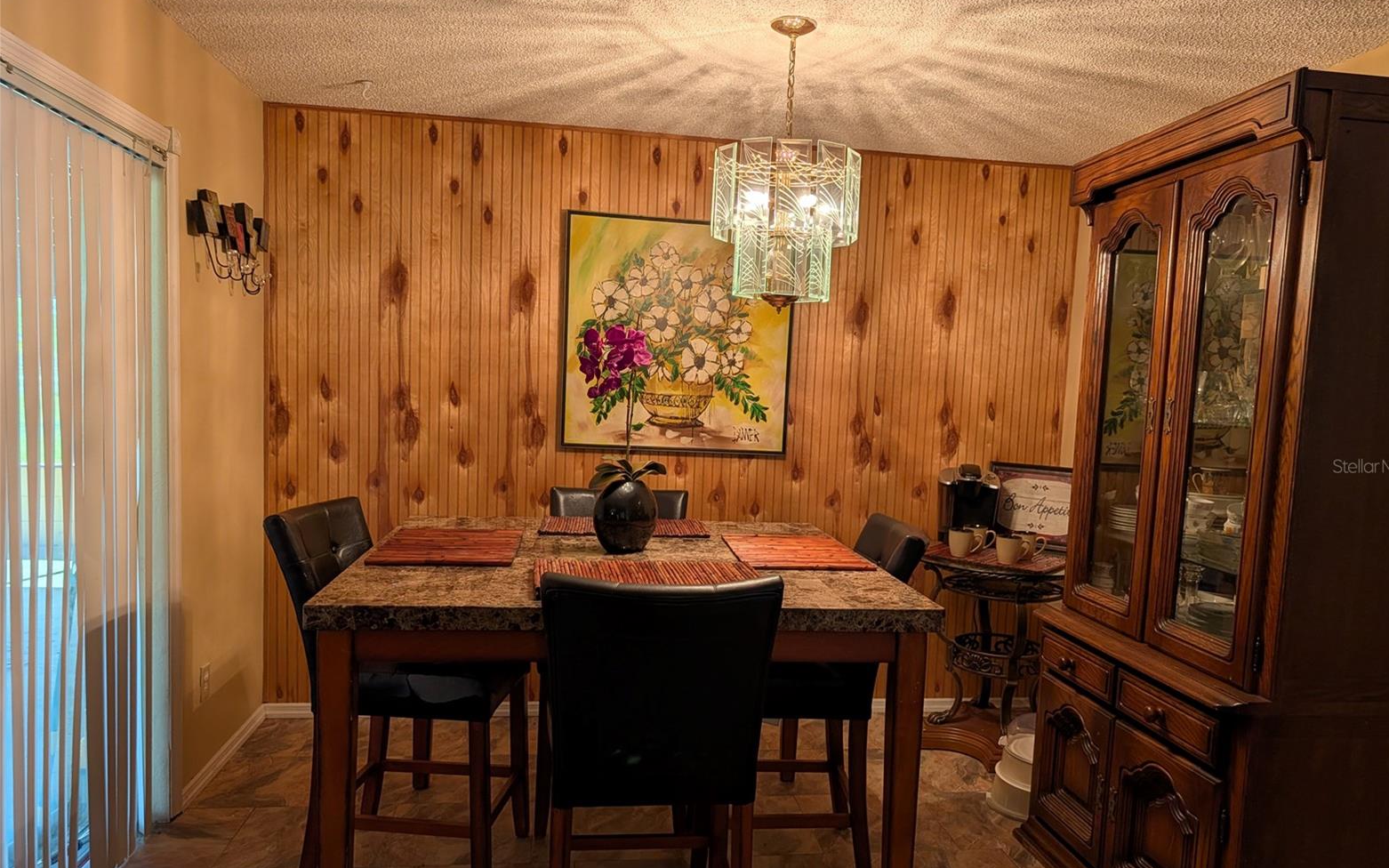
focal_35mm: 26
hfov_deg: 70.4
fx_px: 984
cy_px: 466
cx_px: 708
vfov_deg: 47.6
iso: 19
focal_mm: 6.9
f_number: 1.68
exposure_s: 1/183
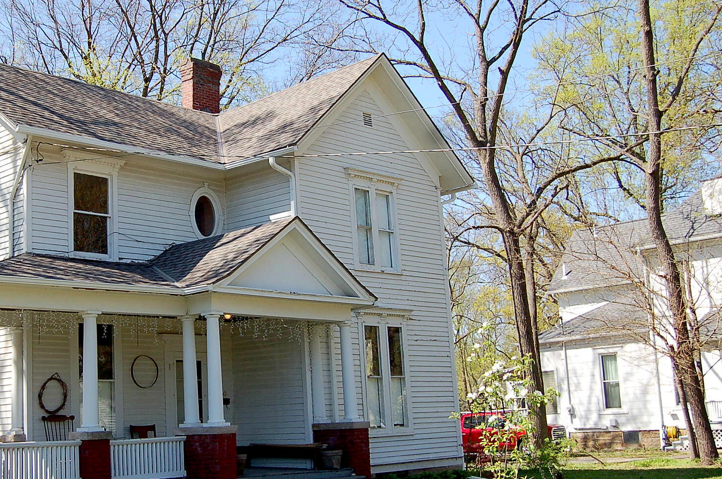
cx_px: 223
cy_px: 219
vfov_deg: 26.4
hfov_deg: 38.4
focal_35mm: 51
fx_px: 1021
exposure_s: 1/1000
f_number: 4
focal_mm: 22
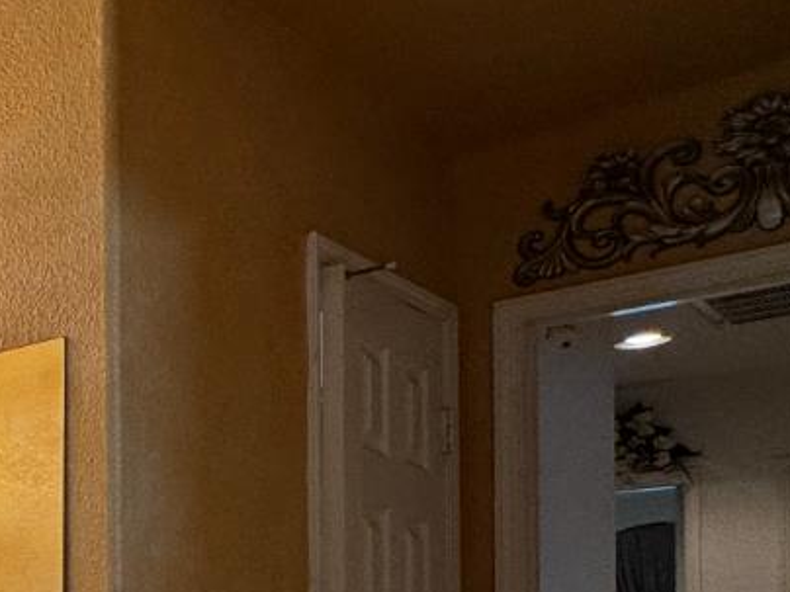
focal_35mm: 52
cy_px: 673
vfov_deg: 25.7
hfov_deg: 26.6
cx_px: -391
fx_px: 1187
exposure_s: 1/120
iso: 160
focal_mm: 2.22
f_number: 2.2
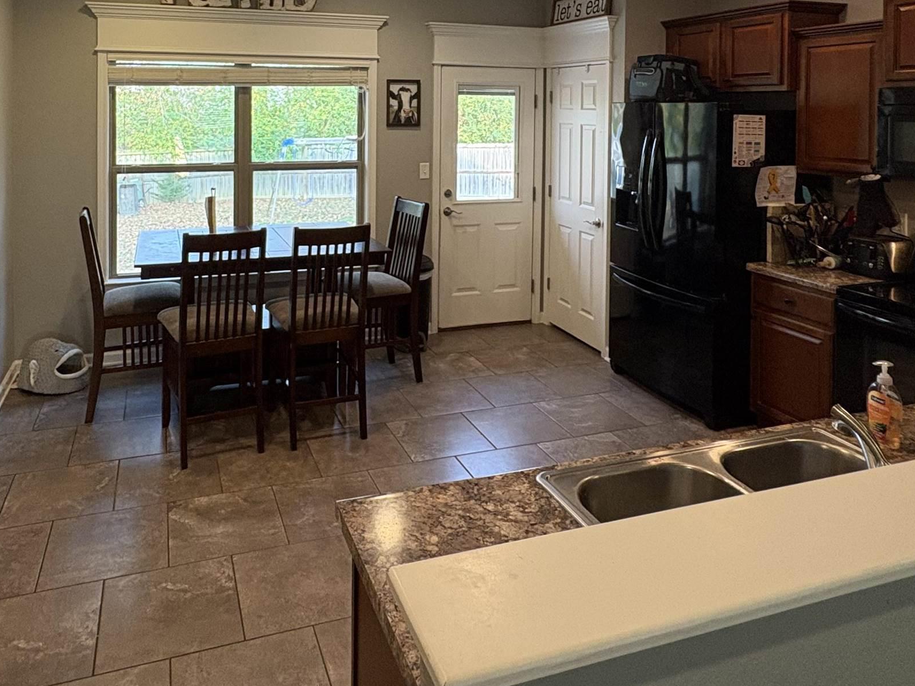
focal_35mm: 27
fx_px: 714
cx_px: 389
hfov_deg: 65.0
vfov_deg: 47.9
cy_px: 119
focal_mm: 2.22
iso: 200
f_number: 2.2
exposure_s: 1/60
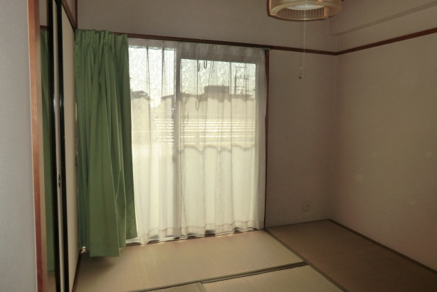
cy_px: 140
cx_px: 221
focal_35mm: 26
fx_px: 316
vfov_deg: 49.6
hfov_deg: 69.4
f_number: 3.2
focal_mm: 4.3
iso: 80
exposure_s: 1/640
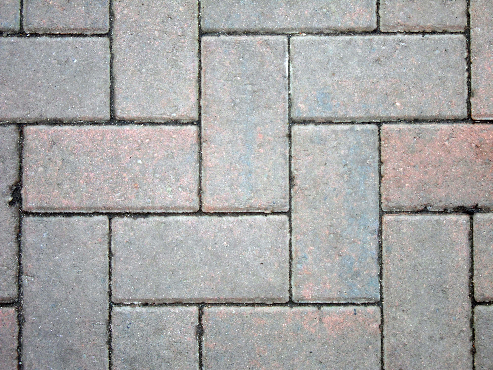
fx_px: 1082
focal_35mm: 76
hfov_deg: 25.7
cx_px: 246
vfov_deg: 19.4
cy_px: 185
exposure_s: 1/60
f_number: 4.4
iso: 160
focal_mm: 13.7
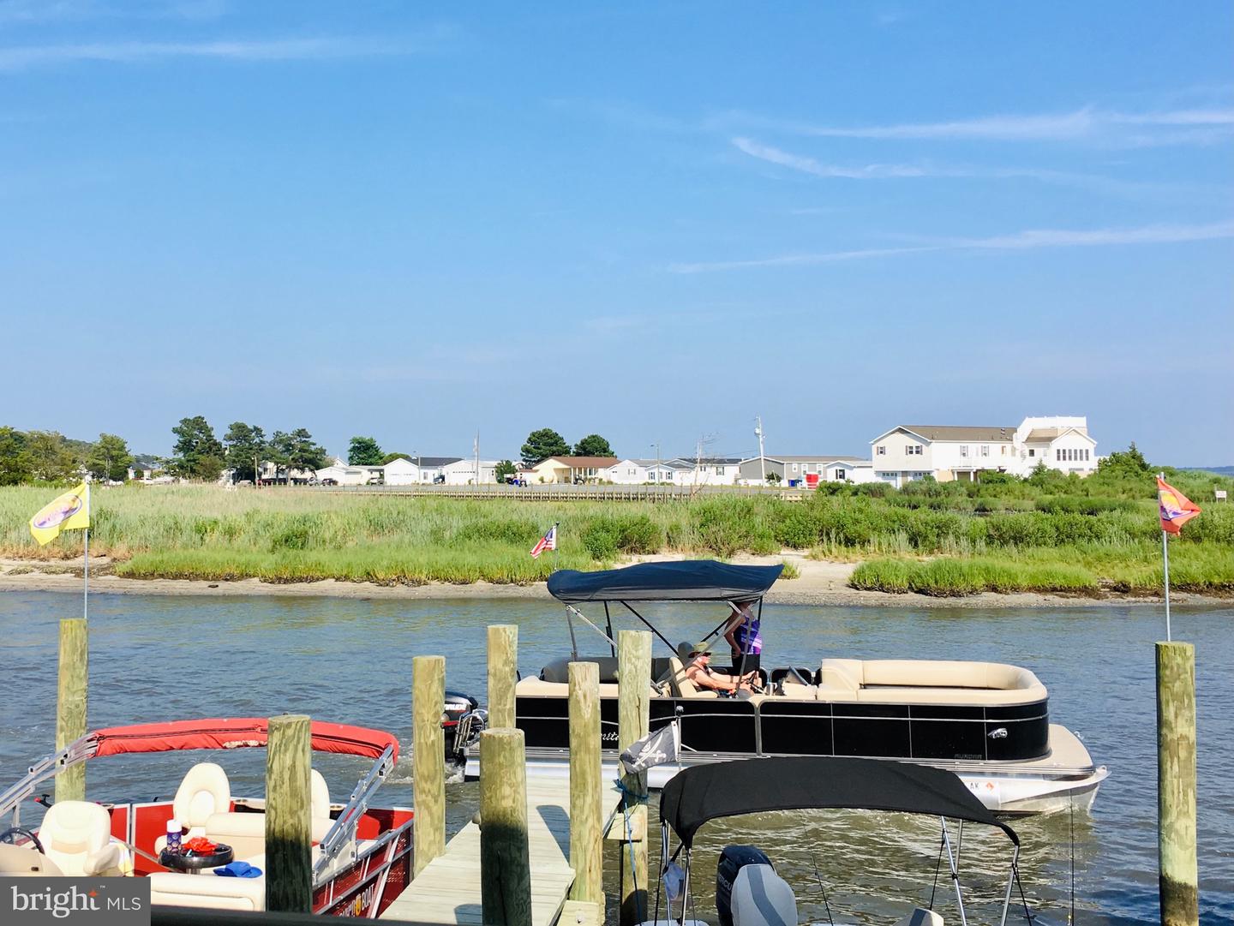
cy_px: 463
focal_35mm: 29
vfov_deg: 48.3
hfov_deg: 61.6
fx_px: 1034
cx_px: 617
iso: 25
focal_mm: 4.15
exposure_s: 1/1374
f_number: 2.2
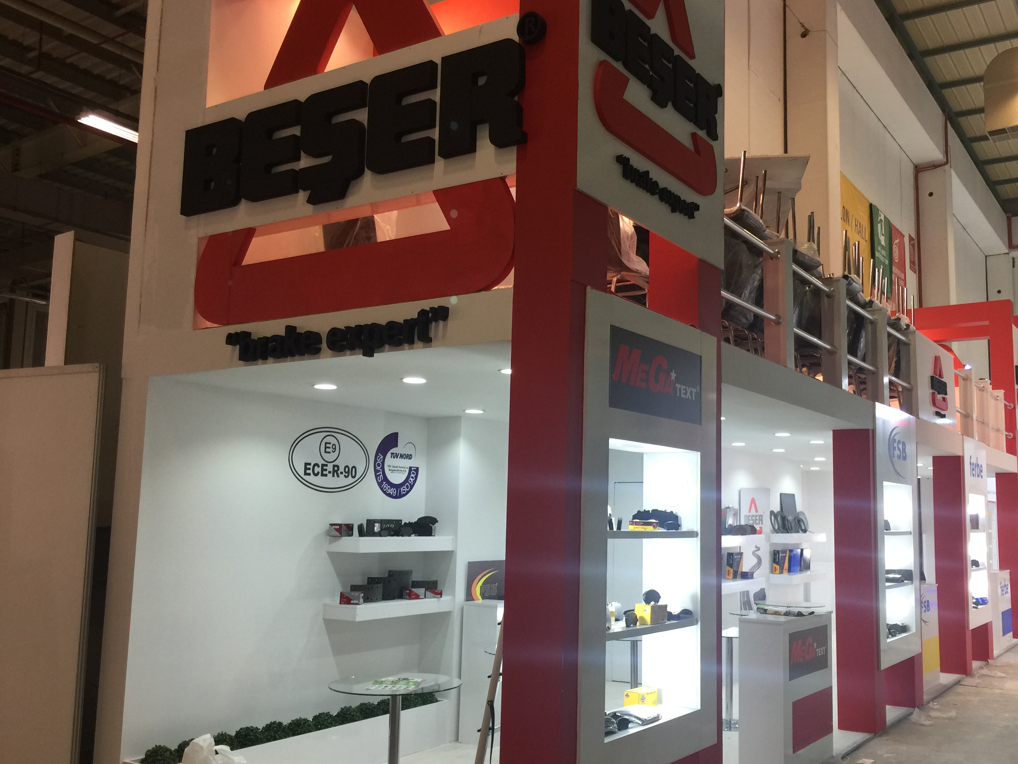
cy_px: 400
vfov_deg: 42.9
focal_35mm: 33
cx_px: 576
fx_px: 970
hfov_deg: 55.2
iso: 50
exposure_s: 1/33
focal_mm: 4.15
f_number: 2.2
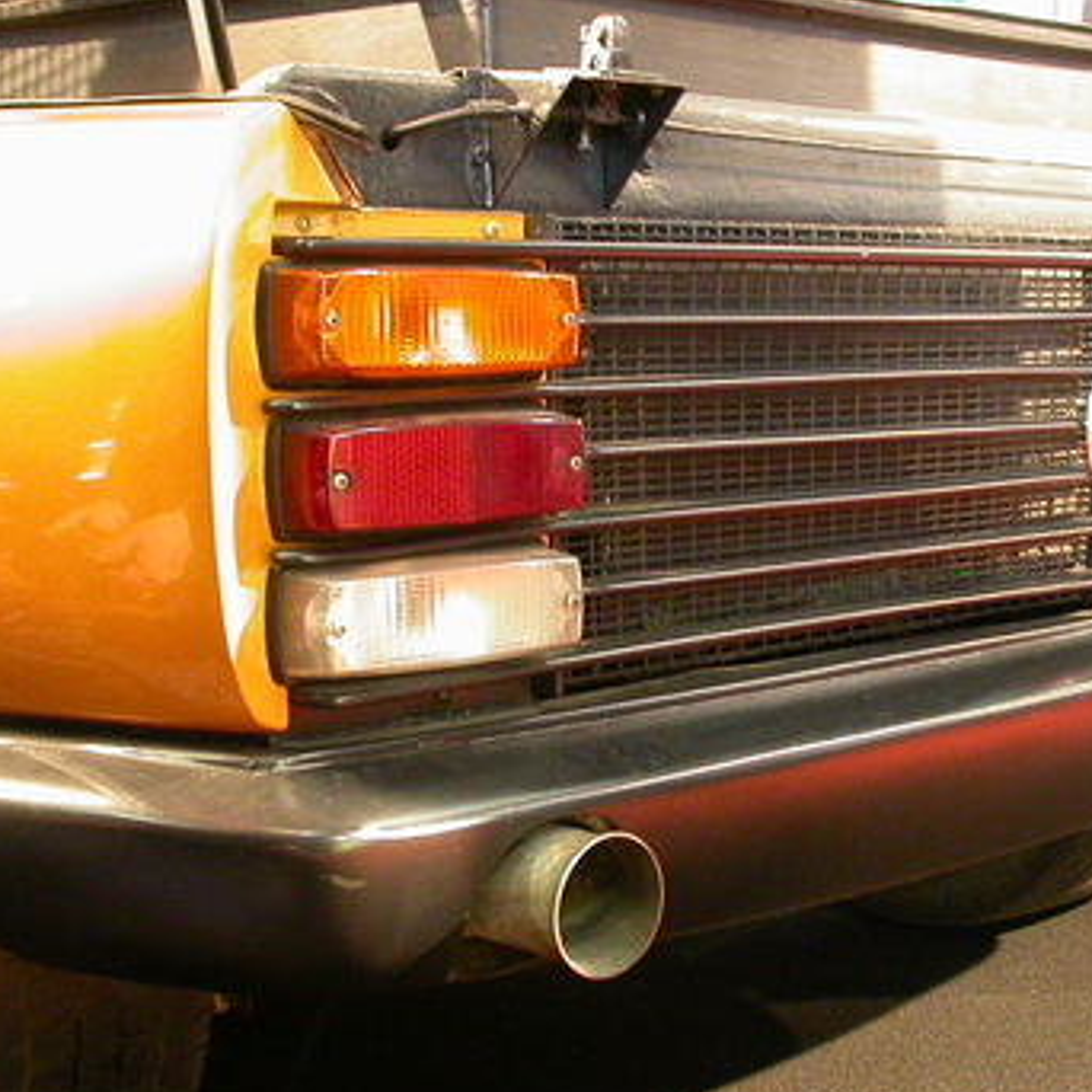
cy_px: 629
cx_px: 738
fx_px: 2106
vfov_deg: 29.0
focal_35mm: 59
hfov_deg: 28.9
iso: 363
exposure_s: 1/5.4
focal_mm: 7.85
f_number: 2.6
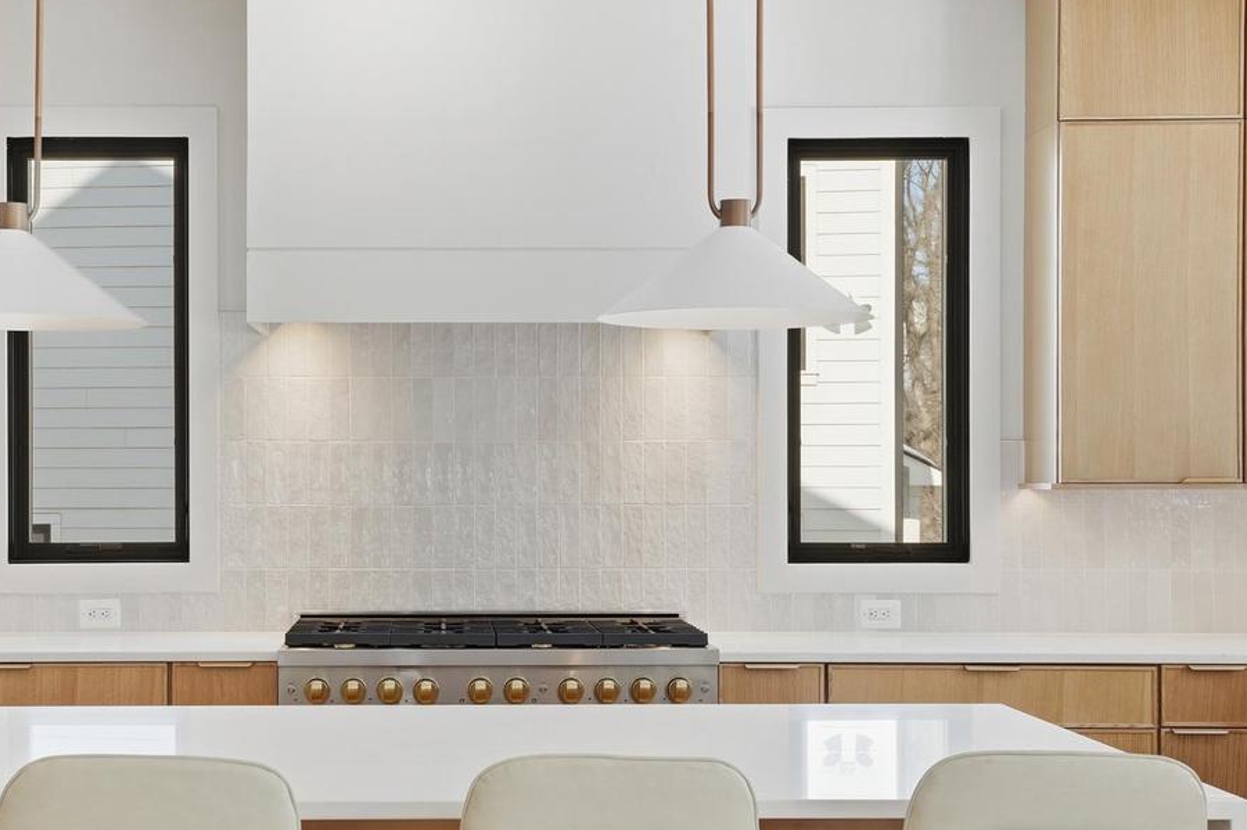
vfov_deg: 24.2
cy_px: 455
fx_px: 1939
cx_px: 424
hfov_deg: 35.3
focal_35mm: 56
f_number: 8
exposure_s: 1/640
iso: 400
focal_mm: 35
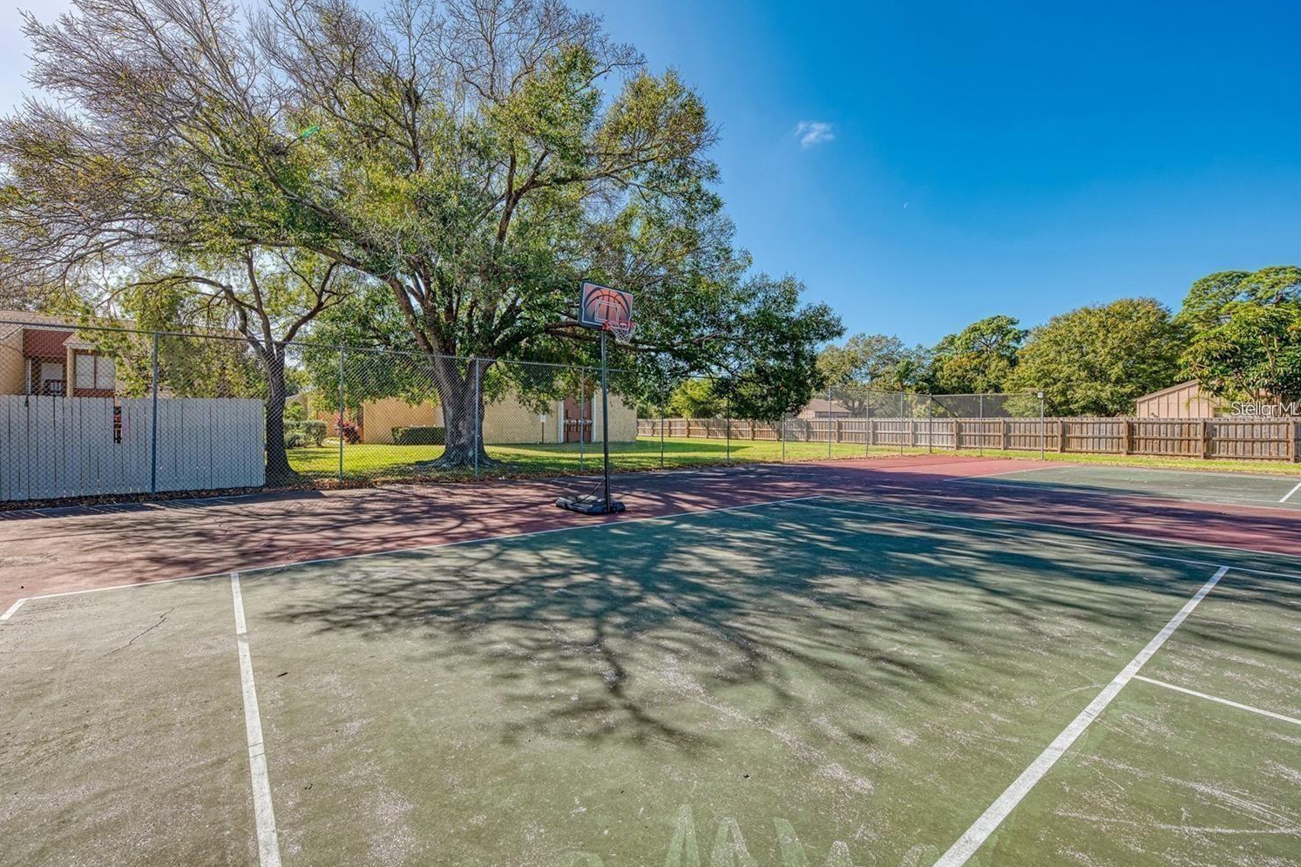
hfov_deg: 100.3
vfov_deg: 77.2
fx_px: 542
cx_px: 616
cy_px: 408
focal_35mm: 15
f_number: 7.1
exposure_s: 1/320
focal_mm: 14
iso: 200
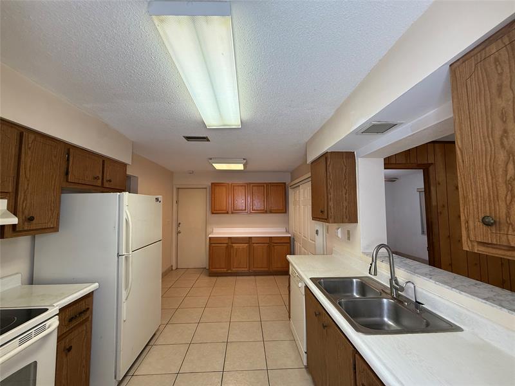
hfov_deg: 102.1
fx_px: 208
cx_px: 258
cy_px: 193
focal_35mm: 14
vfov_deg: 85.7
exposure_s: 1/120
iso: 160
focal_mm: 2.22
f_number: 2.2
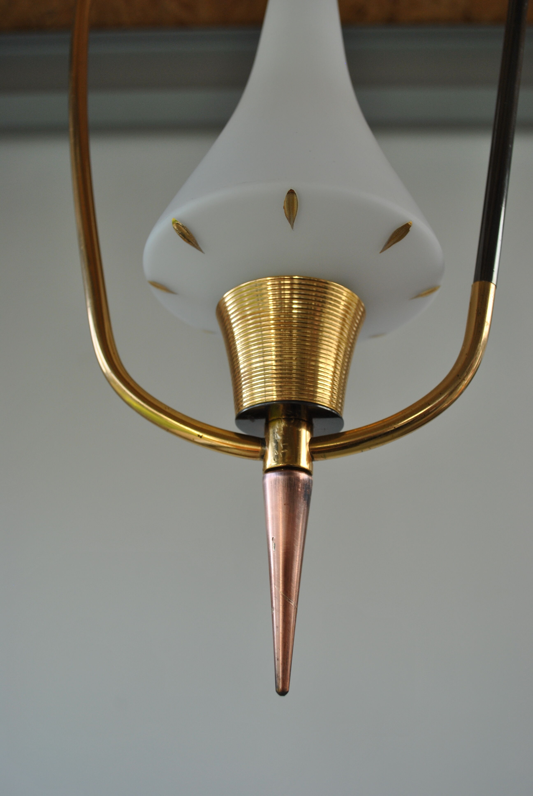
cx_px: 266
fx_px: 797
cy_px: 398
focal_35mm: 36
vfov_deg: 53.1
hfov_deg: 37.0
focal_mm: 24
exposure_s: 1/125
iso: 200
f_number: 5.6
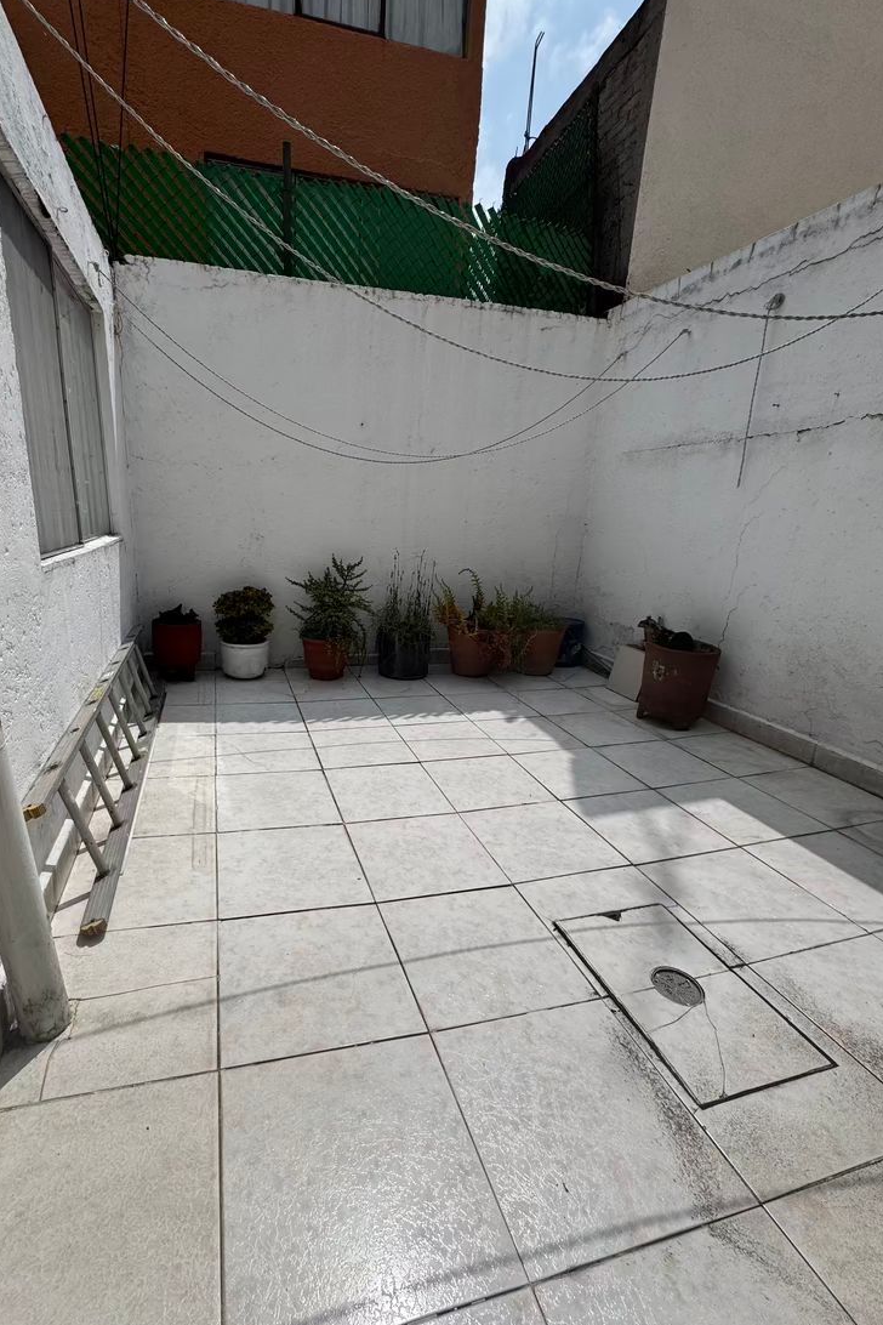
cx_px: 383
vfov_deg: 96.7
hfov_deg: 73.4
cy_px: 673
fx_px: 589
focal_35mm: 16
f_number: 2.2
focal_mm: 2.22
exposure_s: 1/4367
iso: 32
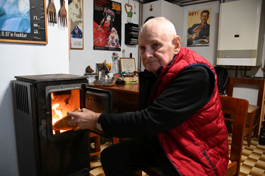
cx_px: 132
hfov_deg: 67.4
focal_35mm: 27
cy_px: 88
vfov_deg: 47.9
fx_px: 199
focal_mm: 18
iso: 2500
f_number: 4
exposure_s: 1/60
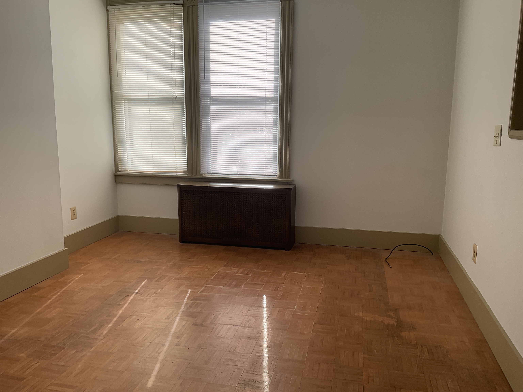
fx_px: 438
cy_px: 196
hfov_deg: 61.7
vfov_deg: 48.2
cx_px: 262
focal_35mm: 29
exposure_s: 1/199
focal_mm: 3
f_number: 1.8
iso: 16
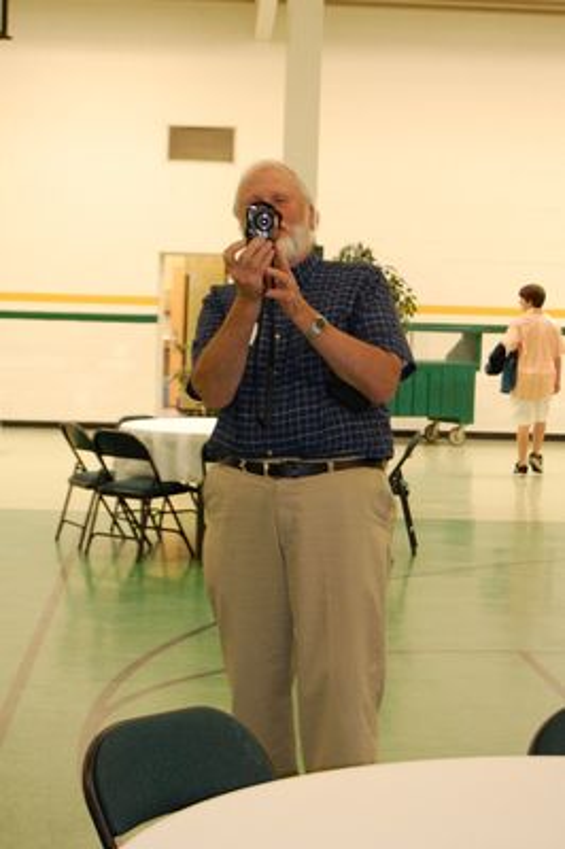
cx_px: 282
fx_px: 1945
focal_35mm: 82
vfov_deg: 24.6
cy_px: 424
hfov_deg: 16.5
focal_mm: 55
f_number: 5.6
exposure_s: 1/25
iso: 1600
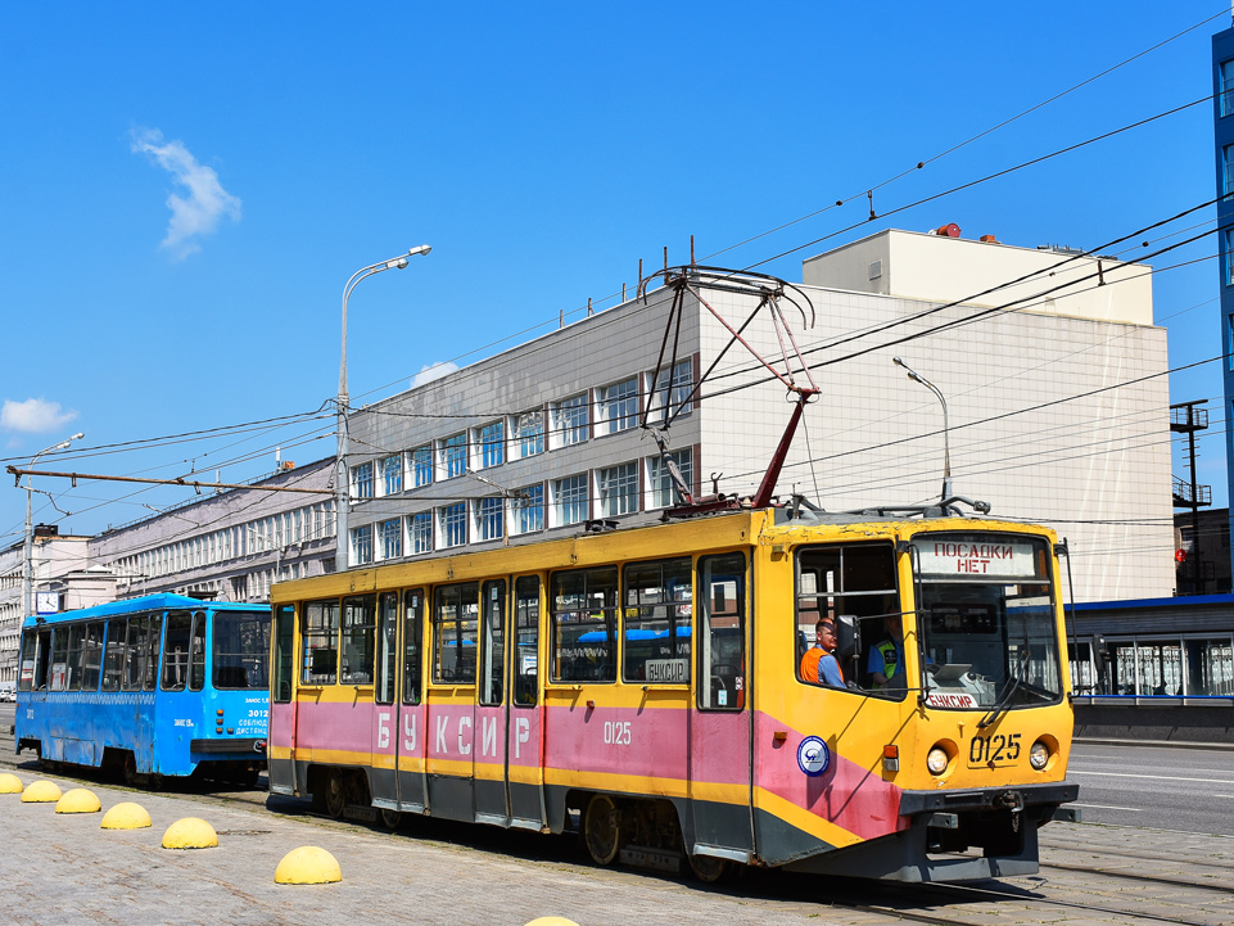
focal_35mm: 49
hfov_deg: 39.2
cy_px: 482
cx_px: 636
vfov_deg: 29.9
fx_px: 1733
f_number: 8
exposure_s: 1/500
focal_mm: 27
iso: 125
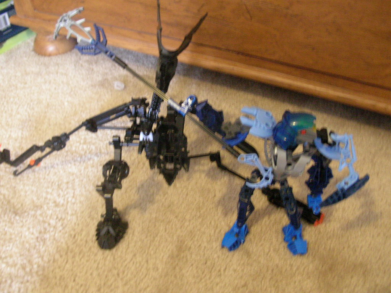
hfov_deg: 51.4
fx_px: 407
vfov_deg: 39.7
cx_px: 196
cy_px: 146
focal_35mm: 36
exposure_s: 1/3.8
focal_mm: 6
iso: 300
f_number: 2.7
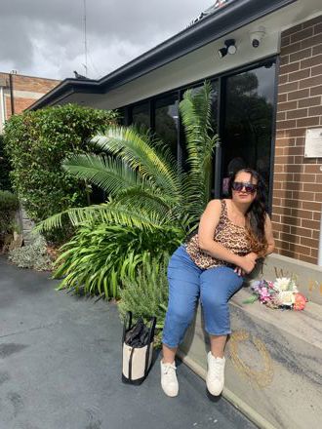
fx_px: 322
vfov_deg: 67.3
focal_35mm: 26
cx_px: 161
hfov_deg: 53.1
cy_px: 214
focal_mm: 4.25
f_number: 1.8
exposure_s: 1/1220
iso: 25
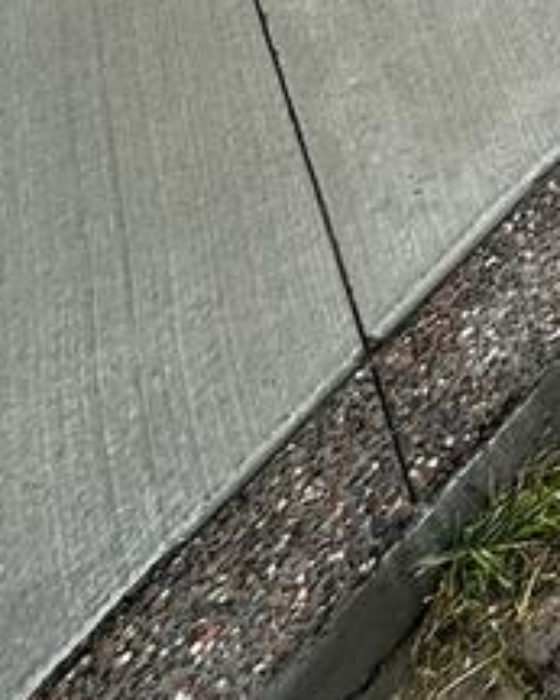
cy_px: -684
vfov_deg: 17.8
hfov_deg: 14.3
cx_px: 1305
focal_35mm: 76
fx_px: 1573
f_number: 2.2
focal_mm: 2.22
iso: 40
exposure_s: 1/105
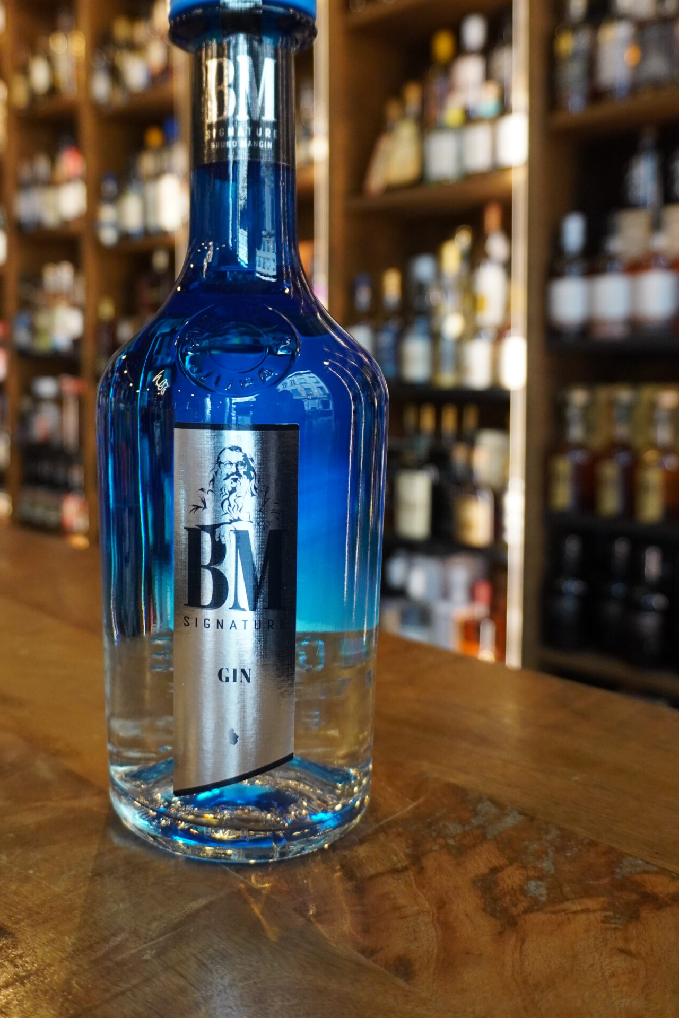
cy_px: 411
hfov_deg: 40.7
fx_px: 905
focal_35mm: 32
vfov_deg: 58.3
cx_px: 243
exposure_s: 1/160
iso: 1600
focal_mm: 16
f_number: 4
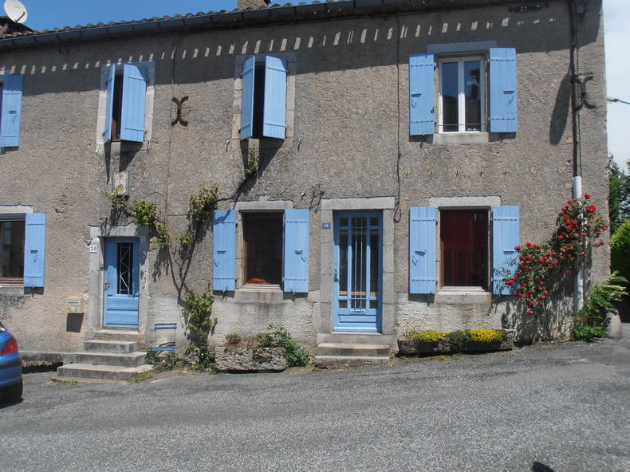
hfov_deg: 50.2
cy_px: 236
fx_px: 673
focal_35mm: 37
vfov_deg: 38.6
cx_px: 315
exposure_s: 1/1250
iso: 80
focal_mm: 6.61
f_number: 3.9
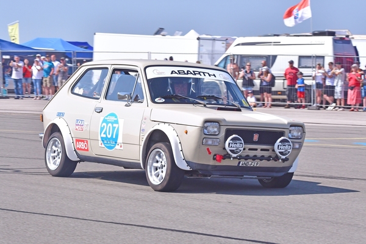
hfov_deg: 15.9
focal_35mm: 129
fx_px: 1311
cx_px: 183
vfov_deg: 10.6
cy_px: 122
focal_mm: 86
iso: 800
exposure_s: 1/640
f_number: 11
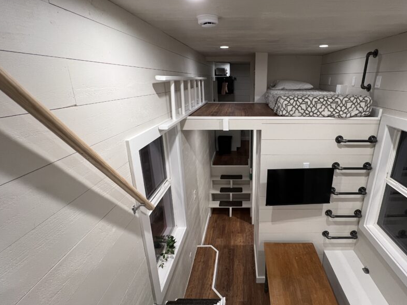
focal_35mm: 17
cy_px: 150
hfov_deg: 89.9
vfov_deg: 74.7
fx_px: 200
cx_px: 244
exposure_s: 1/60
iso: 200
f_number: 1.8
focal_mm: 1.57
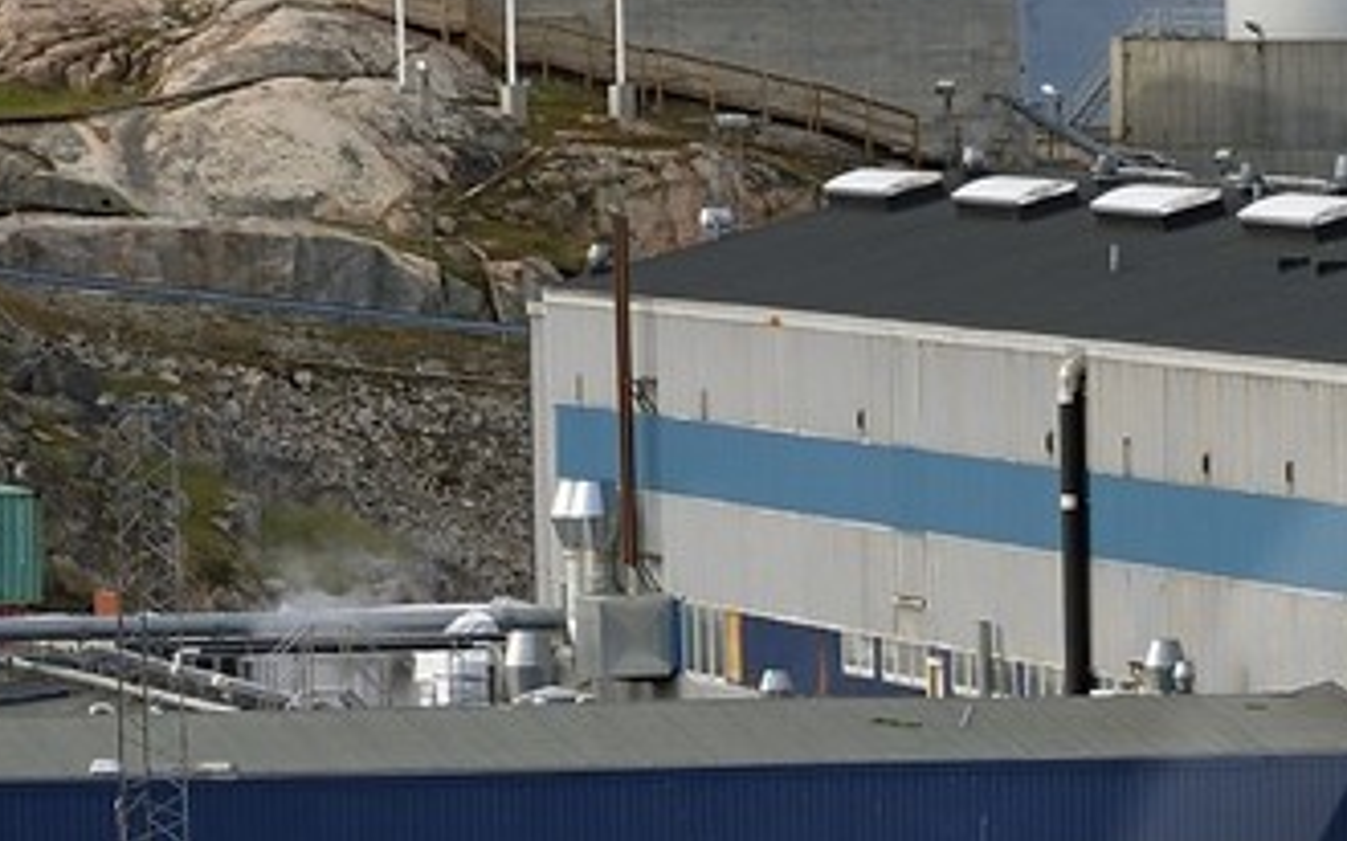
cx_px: 2678
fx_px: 16294
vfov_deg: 2.9
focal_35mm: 444
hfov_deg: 4.7
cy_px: 1494
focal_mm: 90
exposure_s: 1/320
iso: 200
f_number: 9
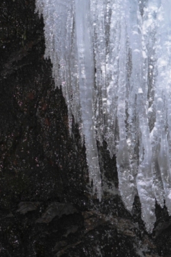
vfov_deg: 8.2
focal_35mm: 253
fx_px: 1806
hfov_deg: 5.4
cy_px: 115
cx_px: 63
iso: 160
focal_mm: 105
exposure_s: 1/250
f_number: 4.5
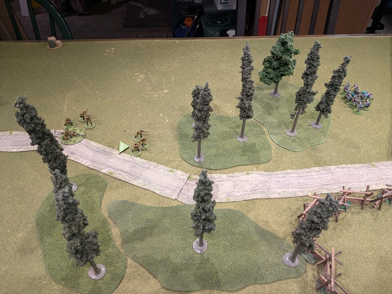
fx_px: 283
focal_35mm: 25
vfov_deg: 54.9
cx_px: 196
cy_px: 147
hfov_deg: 69.4
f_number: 1.89
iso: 84
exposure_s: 1/60
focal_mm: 5.43
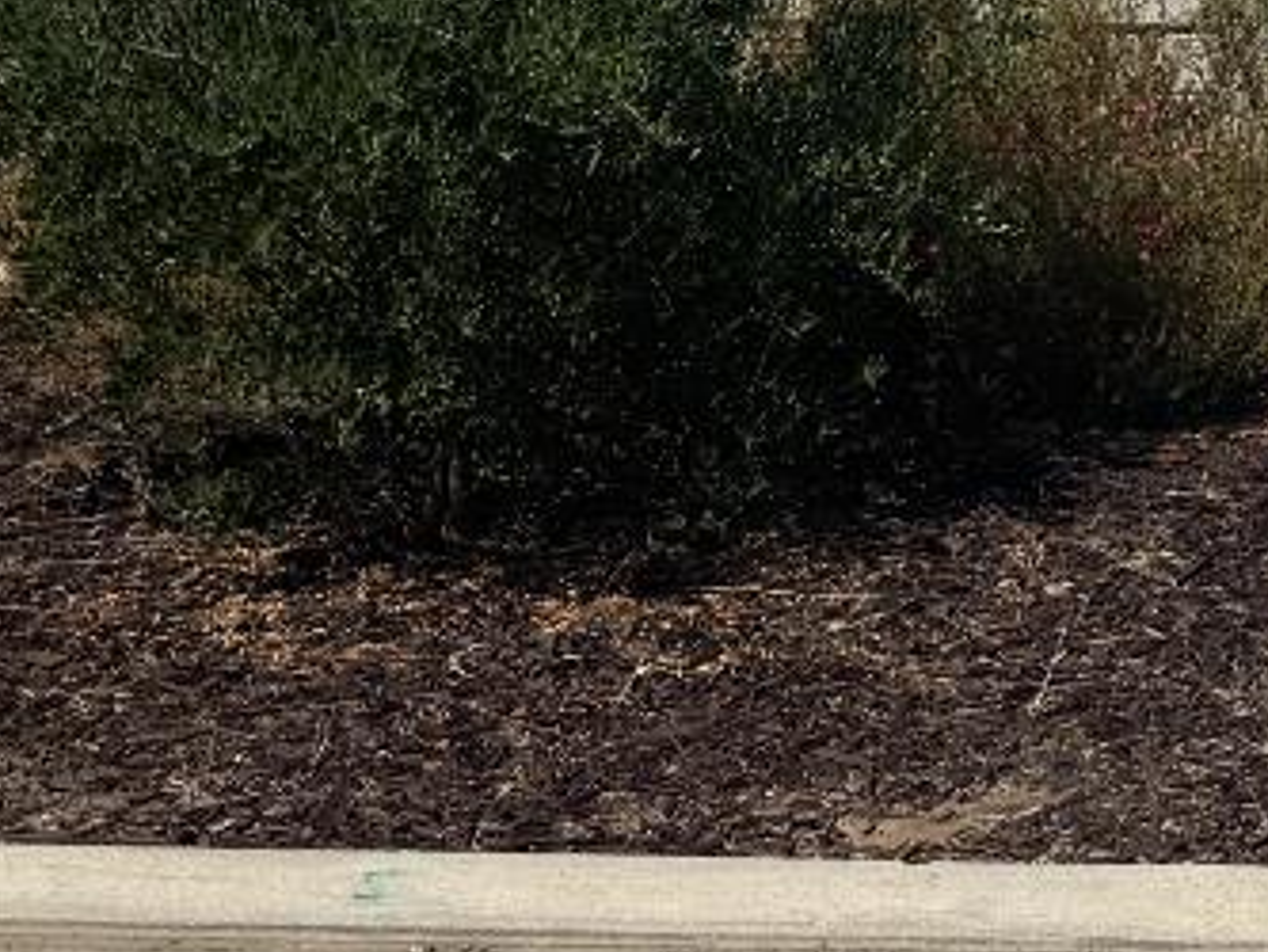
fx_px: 3958
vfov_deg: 12.9
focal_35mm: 108
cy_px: -501
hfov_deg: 15.6
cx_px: 2288
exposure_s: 1/8130
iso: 80
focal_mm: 6.76
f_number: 1.78
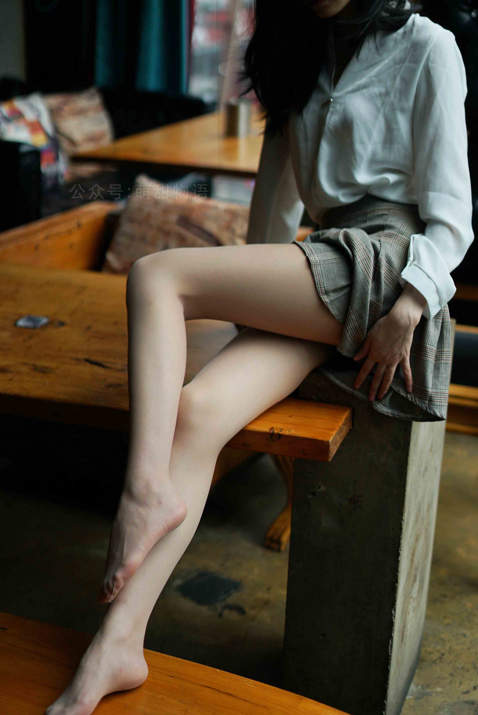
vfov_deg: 33.4
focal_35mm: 60
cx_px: 217
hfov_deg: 22.6
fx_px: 1193
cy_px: 361
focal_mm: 50
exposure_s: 1/5000
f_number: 1.8
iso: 200
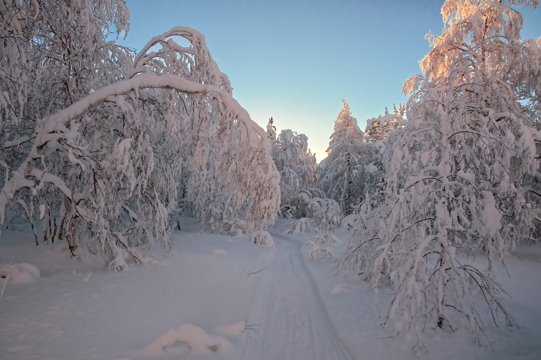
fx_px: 360
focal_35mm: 24
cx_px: 270
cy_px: 180
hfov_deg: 73.8
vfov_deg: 53.0
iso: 200
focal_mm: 16
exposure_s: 1/80
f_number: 11
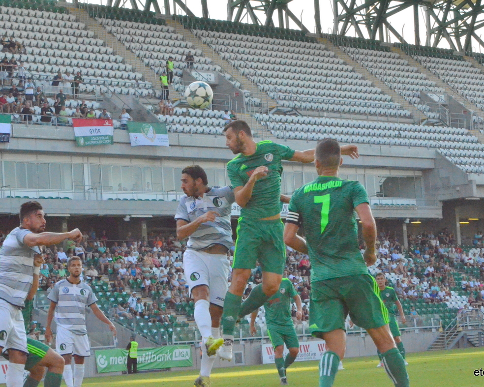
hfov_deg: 16.0
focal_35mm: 120
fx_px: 1719
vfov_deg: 12.8
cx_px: 222
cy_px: 195
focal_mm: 70
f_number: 14
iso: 6400
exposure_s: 1/3200
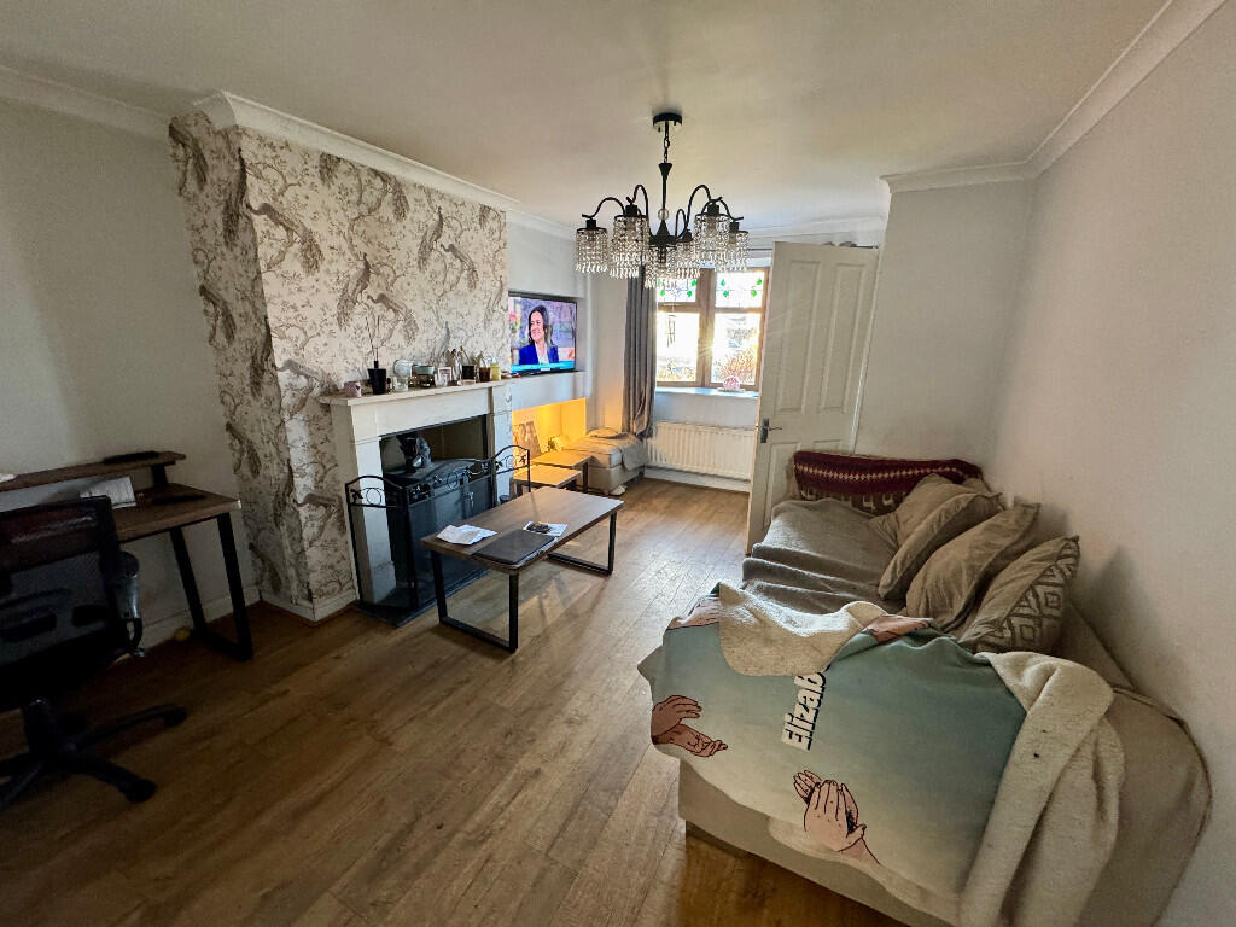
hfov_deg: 102.1
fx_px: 500
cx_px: 618
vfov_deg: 85.7
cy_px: 464
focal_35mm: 14
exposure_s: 1/50
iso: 320
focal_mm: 2.22
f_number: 2.2
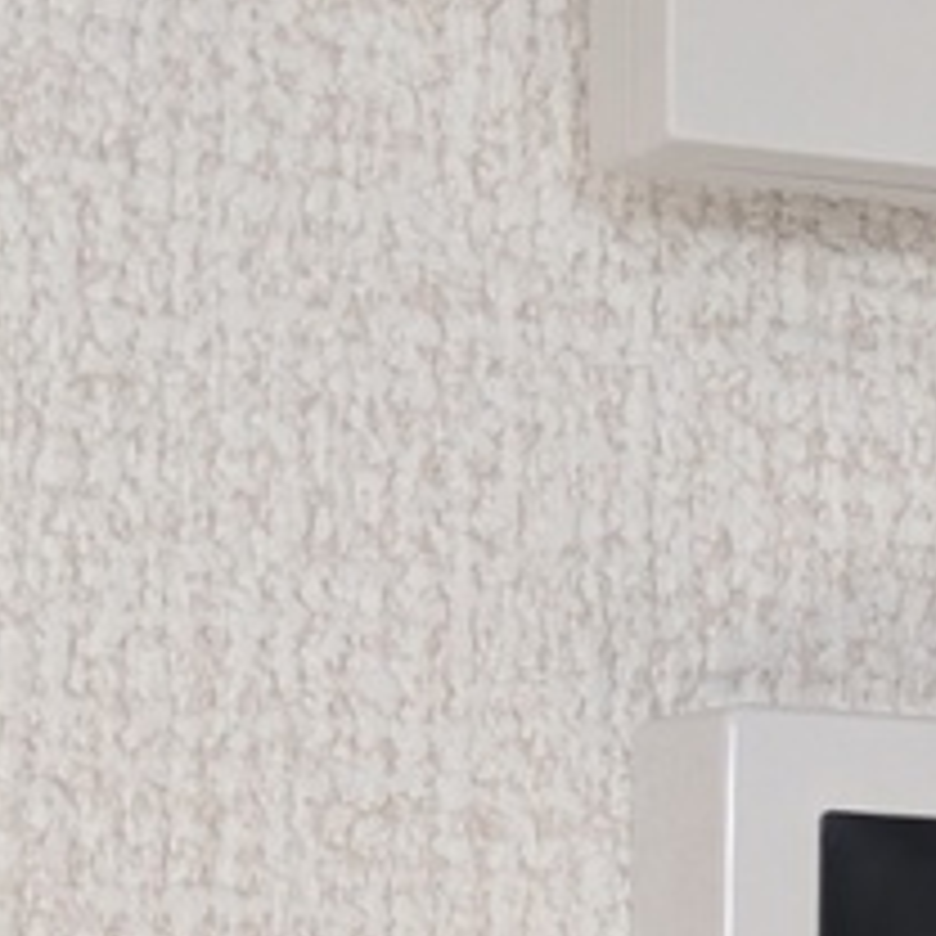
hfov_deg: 8.3
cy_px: 1508
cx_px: 1354
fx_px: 6363
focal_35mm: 208
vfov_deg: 8.2
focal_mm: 5.43
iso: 103
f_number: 1.89
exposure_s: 1/100
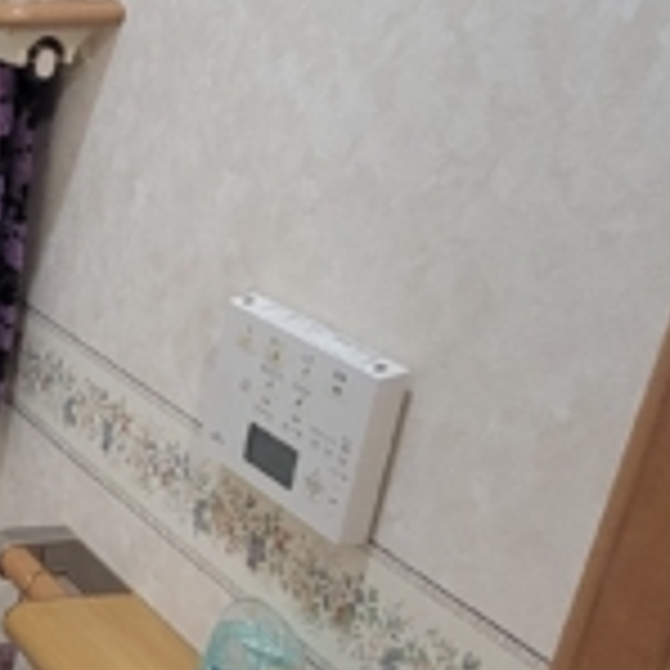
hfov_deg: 22.3
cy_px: 495
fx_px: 1270
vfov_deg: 29.1
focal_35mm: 58
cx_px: -420
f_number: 2.2
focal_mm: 2.2
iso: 400
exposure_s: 1/60
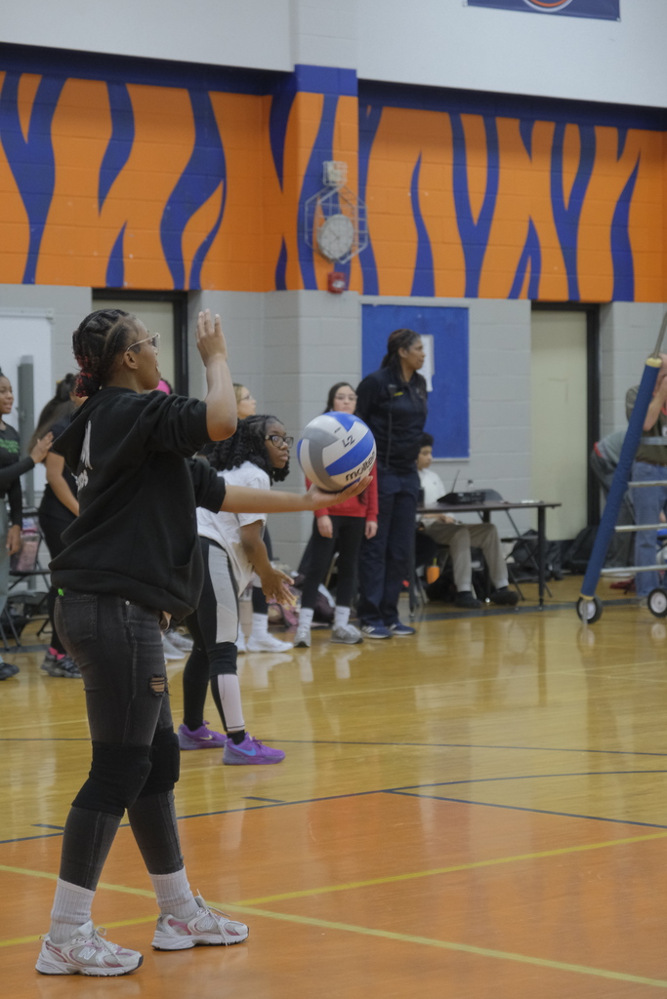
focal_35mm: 98
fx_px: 2722
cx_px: 334
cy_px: 500
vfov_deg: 20.8
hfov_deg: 14.0
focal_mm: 65.2
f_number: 4
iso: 2500
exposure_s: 1/100
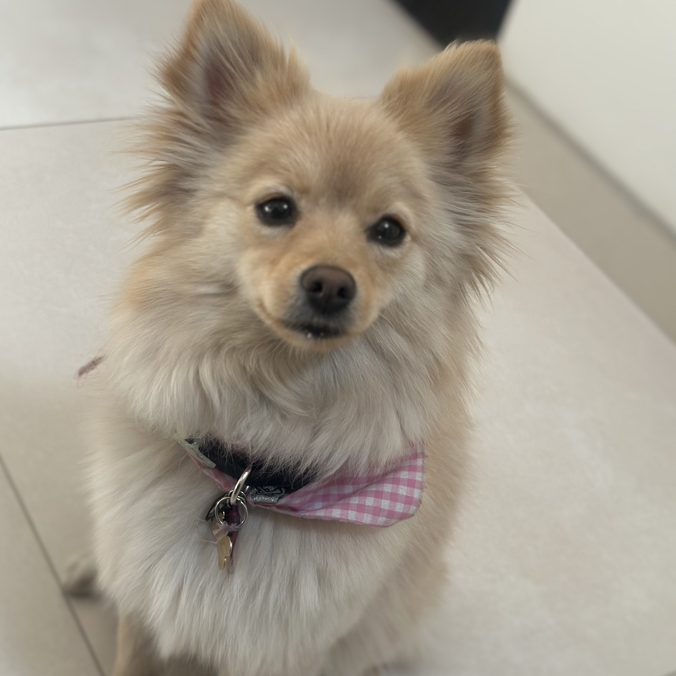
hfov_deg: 30.0
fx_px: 1259
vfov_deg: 30.0
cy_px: 291
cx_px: 339
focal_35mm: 57
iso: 125
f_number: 1.78
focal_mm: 6.86
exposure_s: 1/60
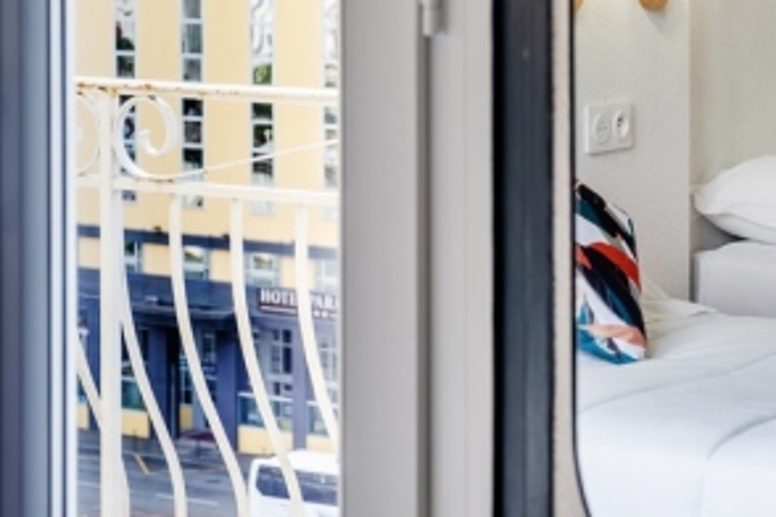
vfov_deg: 12.5
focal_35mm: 109
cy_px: 153
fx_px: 2349
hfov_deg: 18.7
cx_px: 496
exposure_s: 1/500
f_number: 5
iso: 160
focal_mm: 45.5
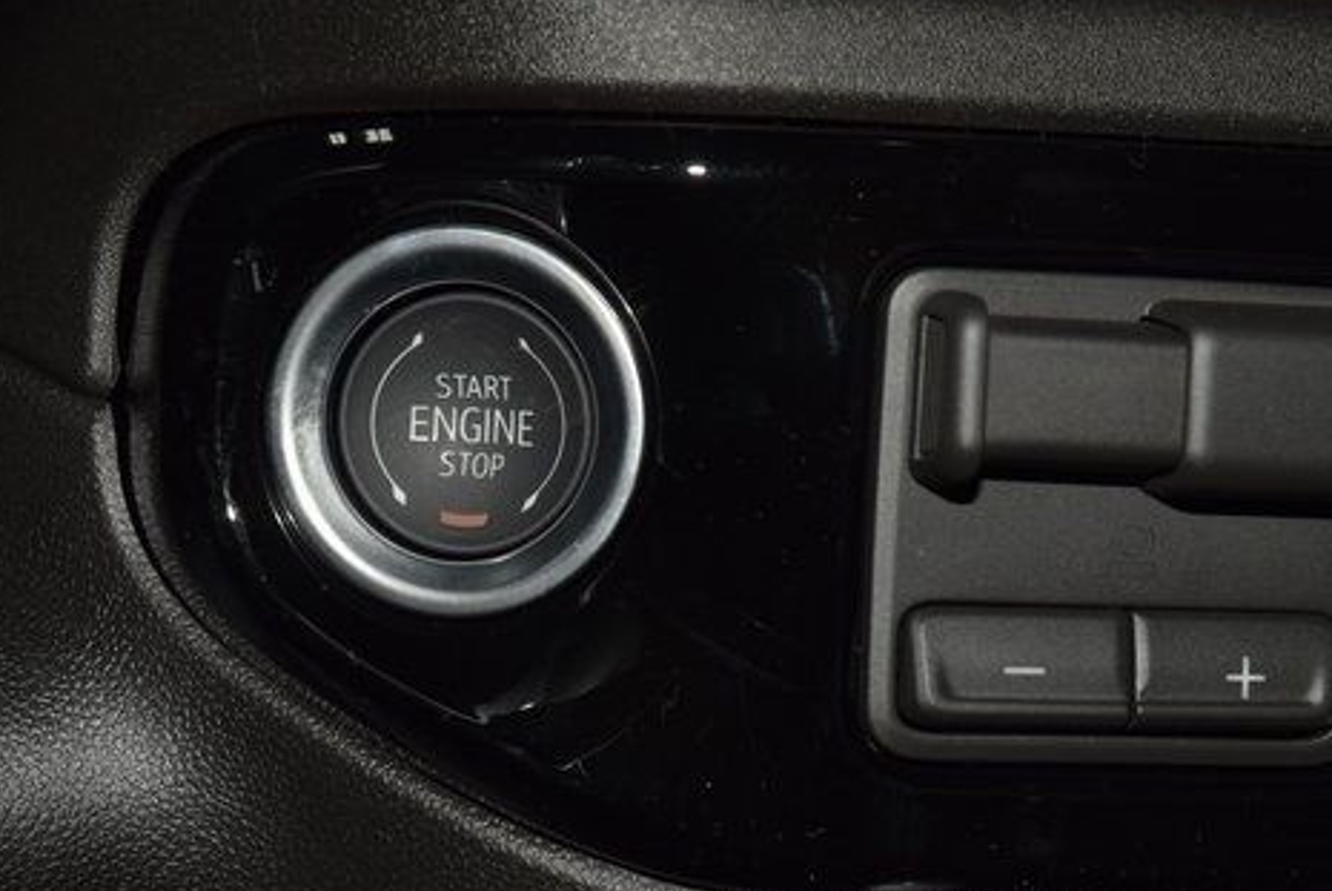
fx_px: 3666
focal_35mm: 99
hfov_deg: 20.6
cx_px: 828
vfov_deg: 13.9
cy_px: 446
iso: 100
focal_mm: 48
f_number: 8
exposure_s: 1/60
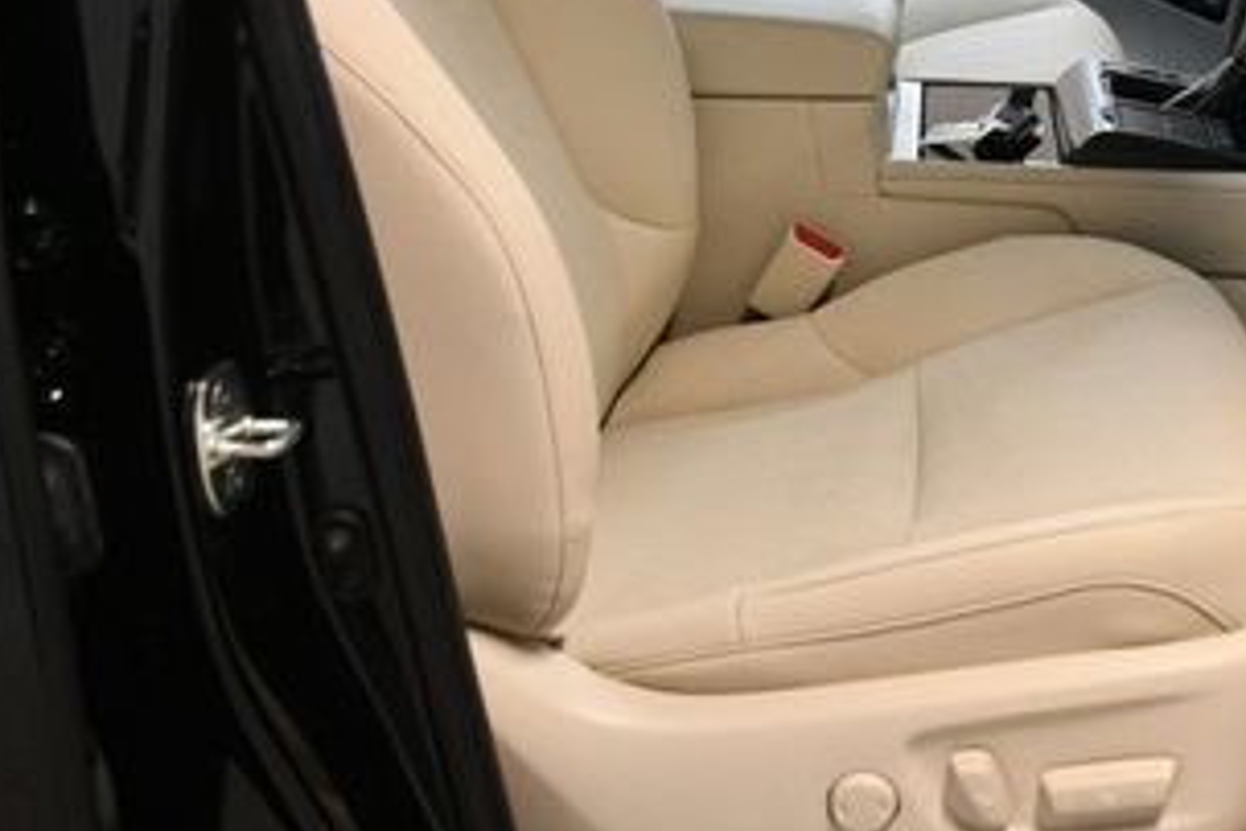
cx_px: 1156
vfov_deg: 23.3
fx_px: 1973
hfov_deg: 33.0
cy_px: 136
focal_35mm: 57
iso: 1800
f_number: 3.5
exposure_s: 1/125
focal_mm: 18
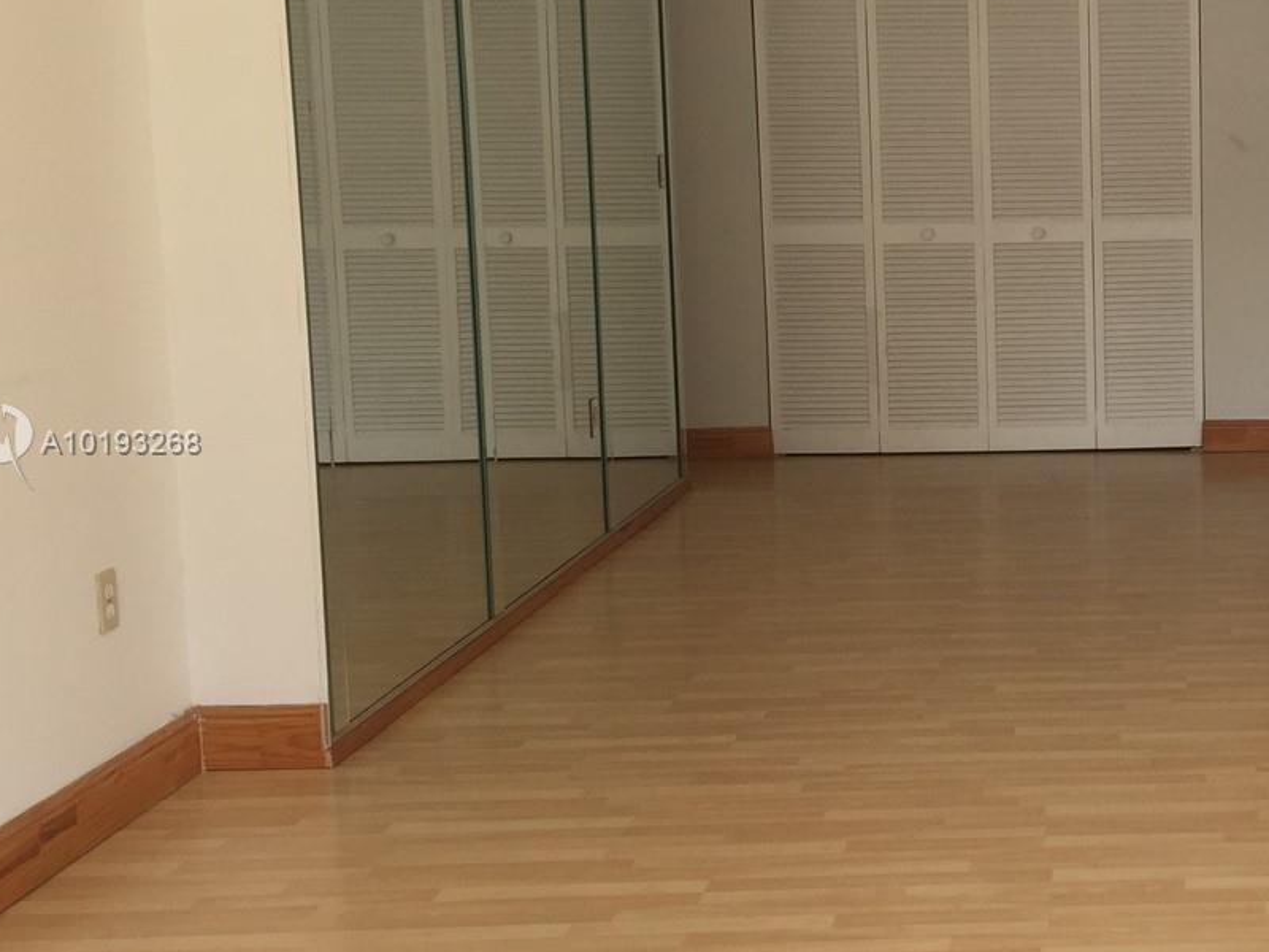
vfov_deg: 25.2
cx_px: 1218
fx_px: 2126
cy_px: 444
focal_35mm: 58
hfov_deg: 31.2
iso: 32
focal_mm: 4.15
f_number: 2.2
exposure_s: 1/273
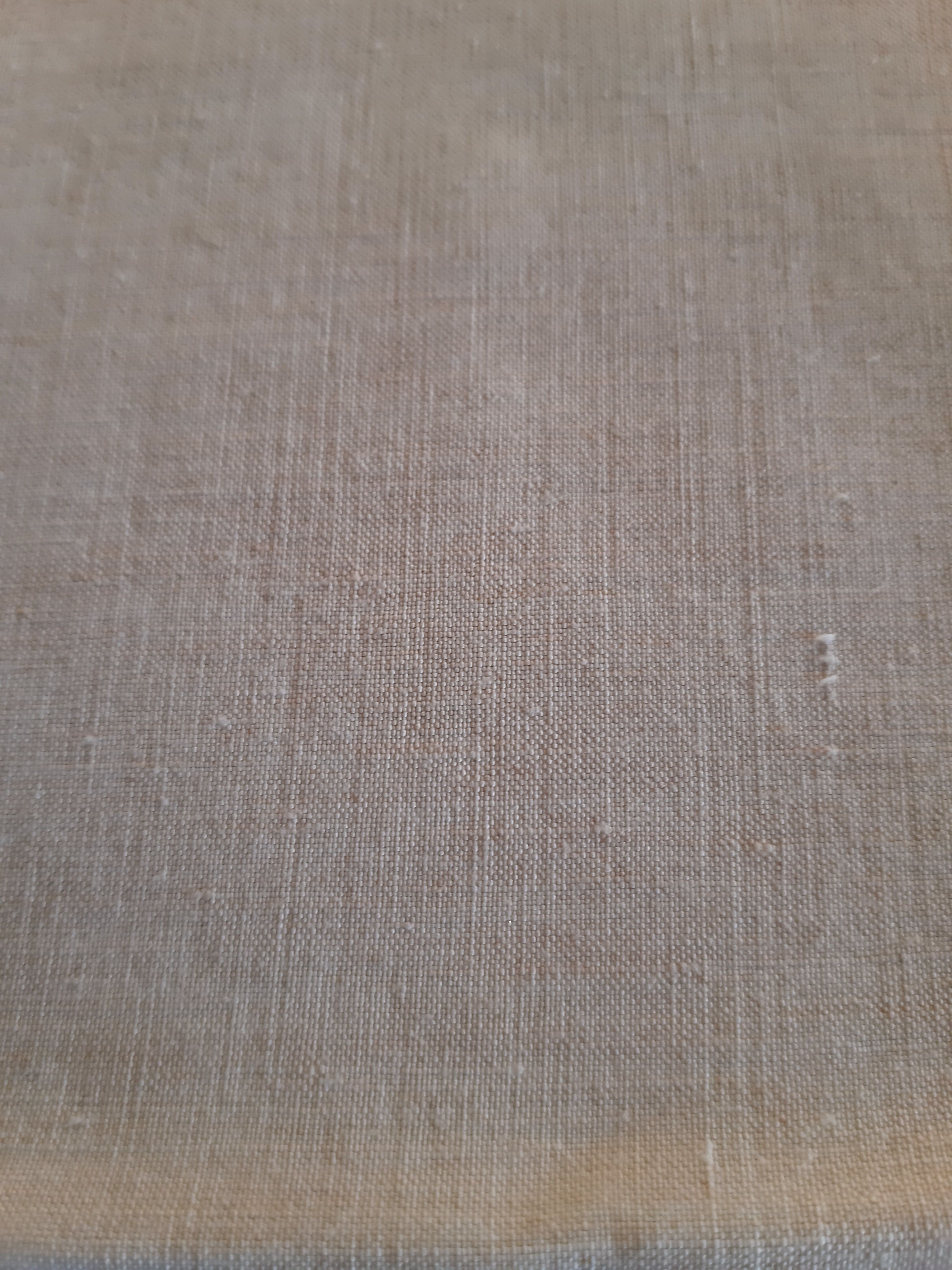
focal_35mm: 27
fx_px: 990
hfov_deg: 51.4
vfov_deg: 65.3
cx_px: 476
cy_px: 635
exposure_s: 1/50
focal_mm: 3.93
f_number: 1.7
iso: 125
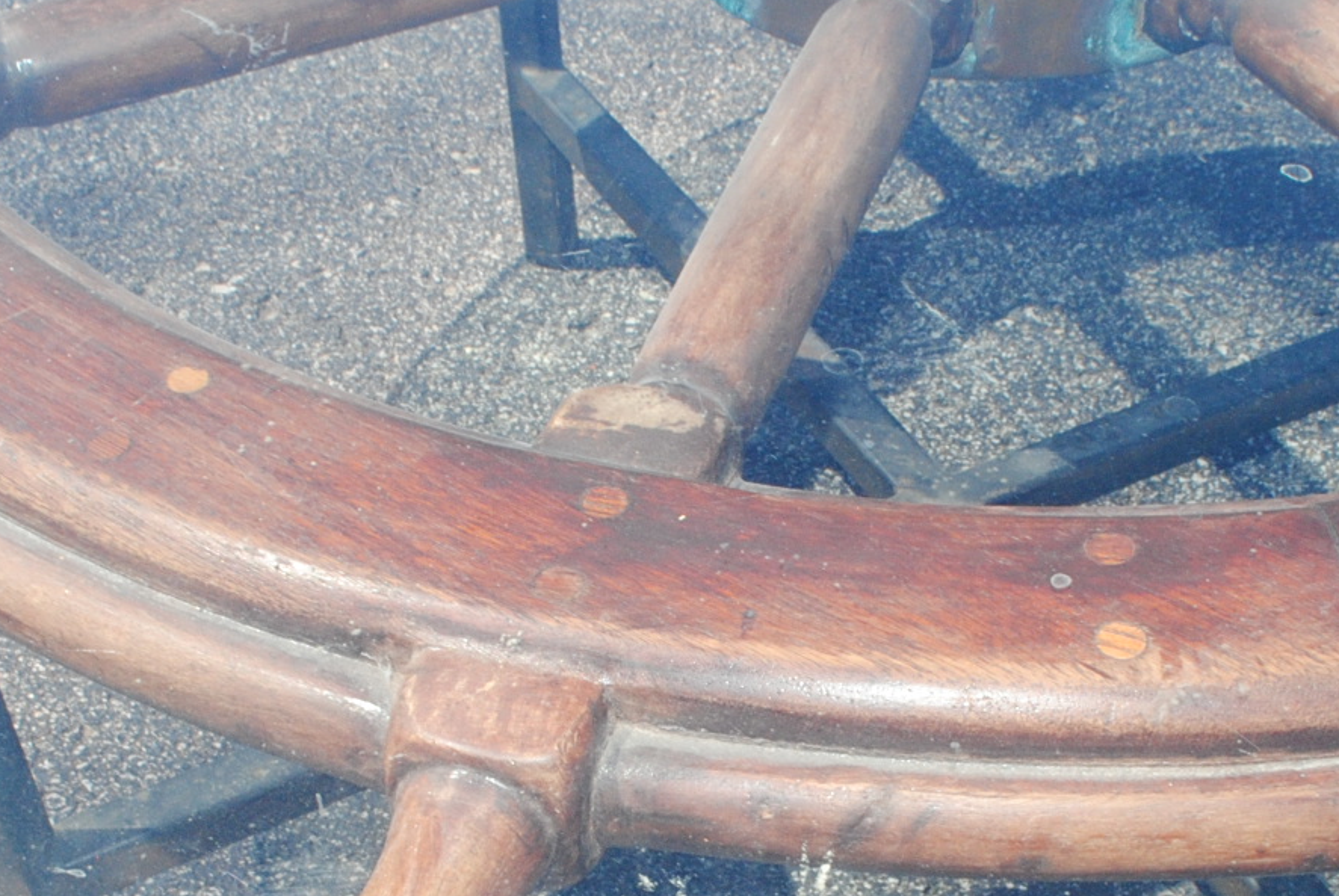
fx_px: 2197
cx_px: 706
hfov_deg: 33.9
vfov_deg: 22.3
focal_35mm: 59
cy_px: 864
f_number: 16
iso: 400
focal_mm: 18
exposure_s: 1/100
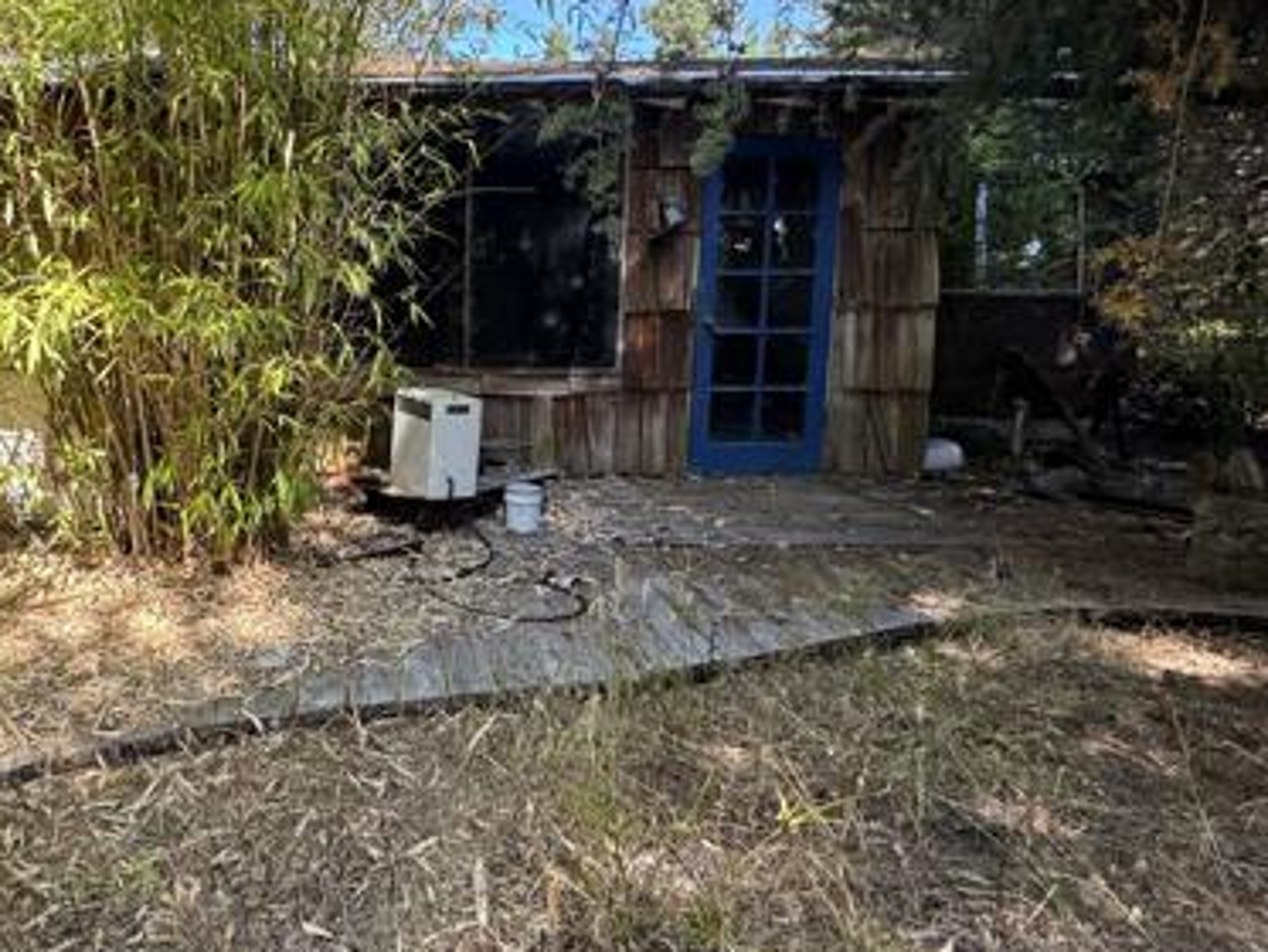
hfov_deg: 67.8
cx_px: 343
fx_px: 879
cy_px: 401
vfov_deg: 56.6
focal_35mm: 24
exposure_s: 1/115
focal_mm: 2.22
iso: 40
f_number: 2.2
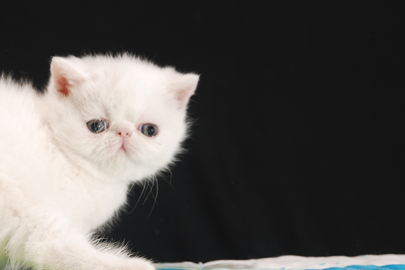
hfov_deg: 9.5
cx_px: 134
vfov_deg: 6.4
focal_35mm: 216
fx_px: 2428
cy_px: 138
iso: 100
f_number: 7.1
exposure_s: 1/100
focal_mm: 95
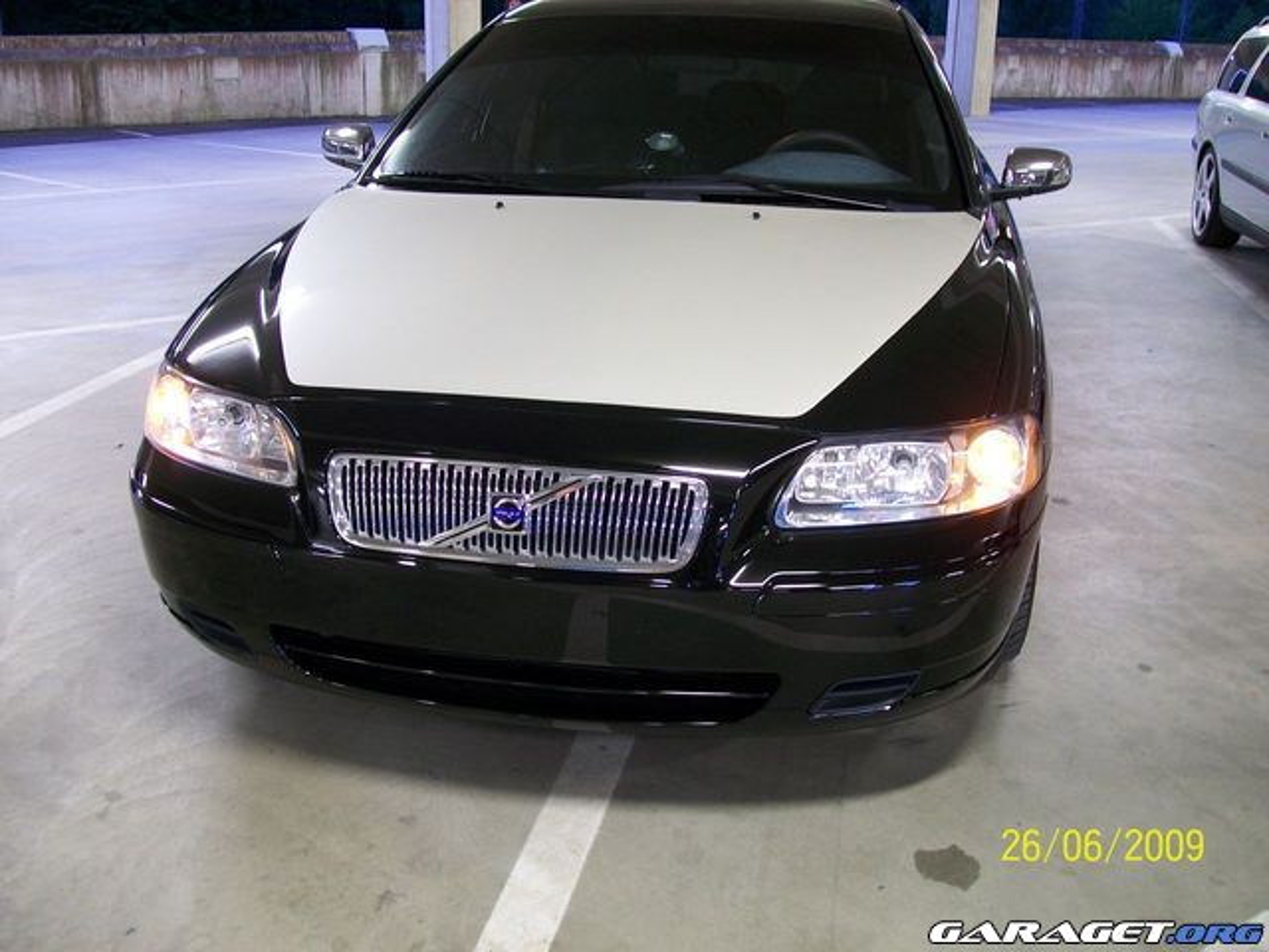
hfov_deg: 51.4
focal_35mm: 36
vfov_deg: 39.7
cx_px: 634
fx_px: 1320
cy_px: 476
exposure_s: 1/2.5
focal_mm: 6
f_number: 2.7
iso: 64
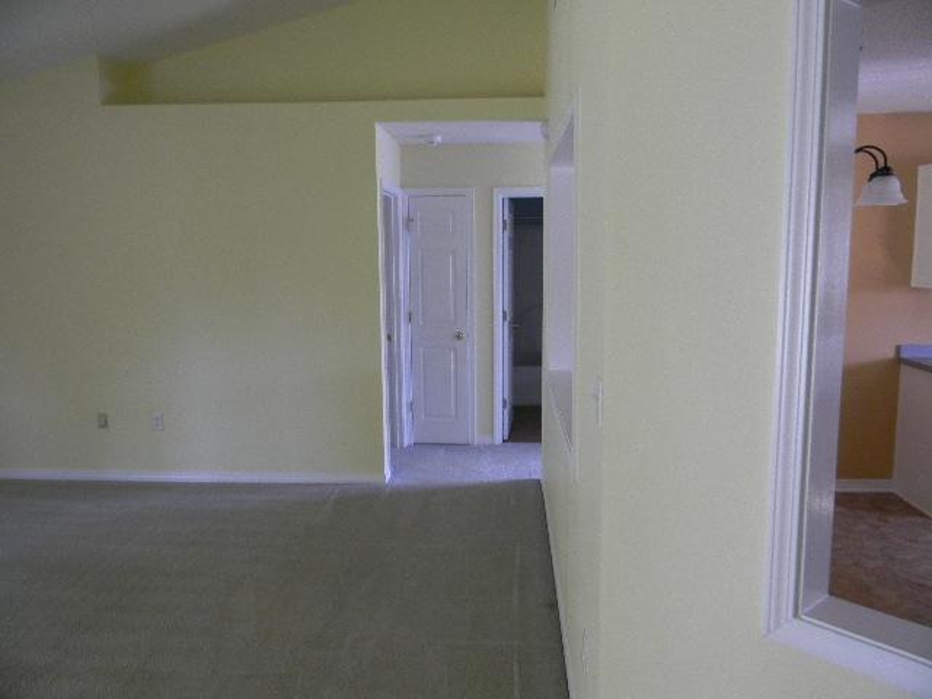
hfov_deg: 63.4
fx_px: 754
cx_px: 466
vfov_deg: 49.7
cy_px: 350
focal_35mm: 28
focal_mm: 5
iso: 238
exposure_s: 1/30
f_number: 3.5
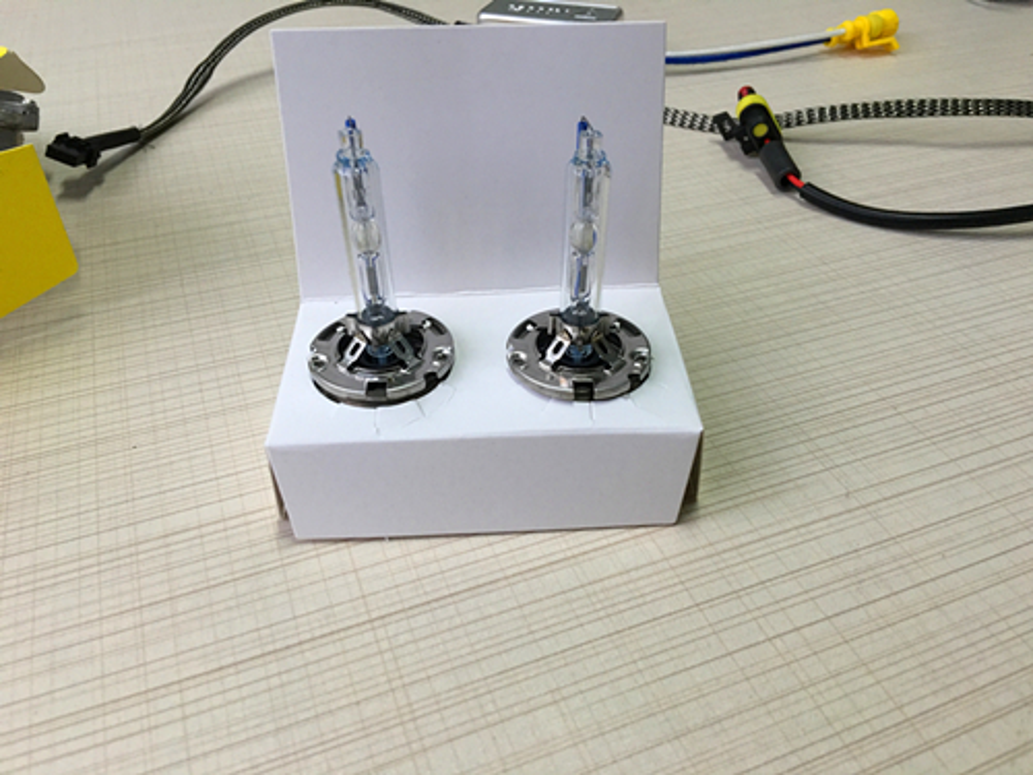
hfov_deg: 61.7
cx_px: 516
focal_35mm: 29
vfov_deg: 48.2
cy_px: 388
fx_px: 865
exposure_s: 1/17
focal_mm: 4.15
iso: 64
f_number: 2.2
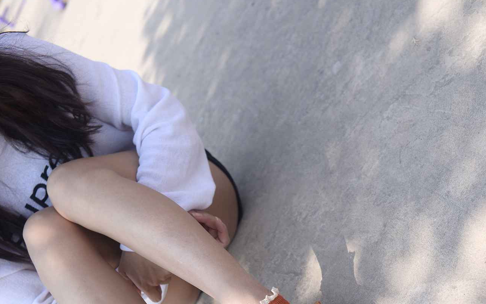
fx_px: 715
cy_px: 322
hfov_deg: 37.5
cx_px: 244
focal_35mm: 54
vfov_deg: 22.8
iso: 160
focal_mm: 35
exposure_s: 1/640
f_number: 5.6
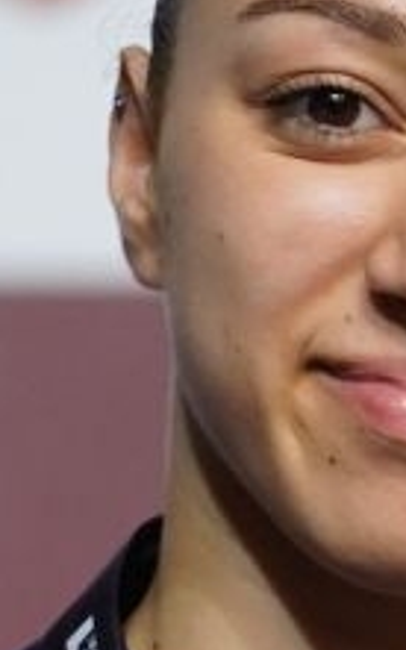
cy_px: 1129
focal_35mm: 1545
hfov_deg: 0.8
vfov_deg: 1.4
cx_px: 824
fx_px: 27370
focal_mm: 186
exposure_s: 1/250
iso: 1000
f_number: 2.8
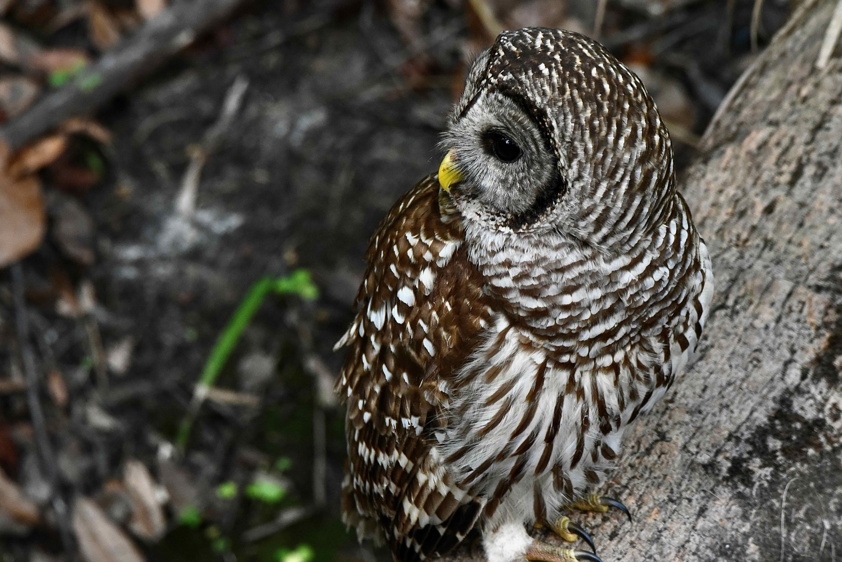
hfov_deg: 4.5
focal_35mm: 460
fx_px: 10762
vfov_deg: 3.0
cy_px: 281
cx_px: 421
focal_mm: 460
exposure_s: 1/40
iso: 3200
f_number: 10
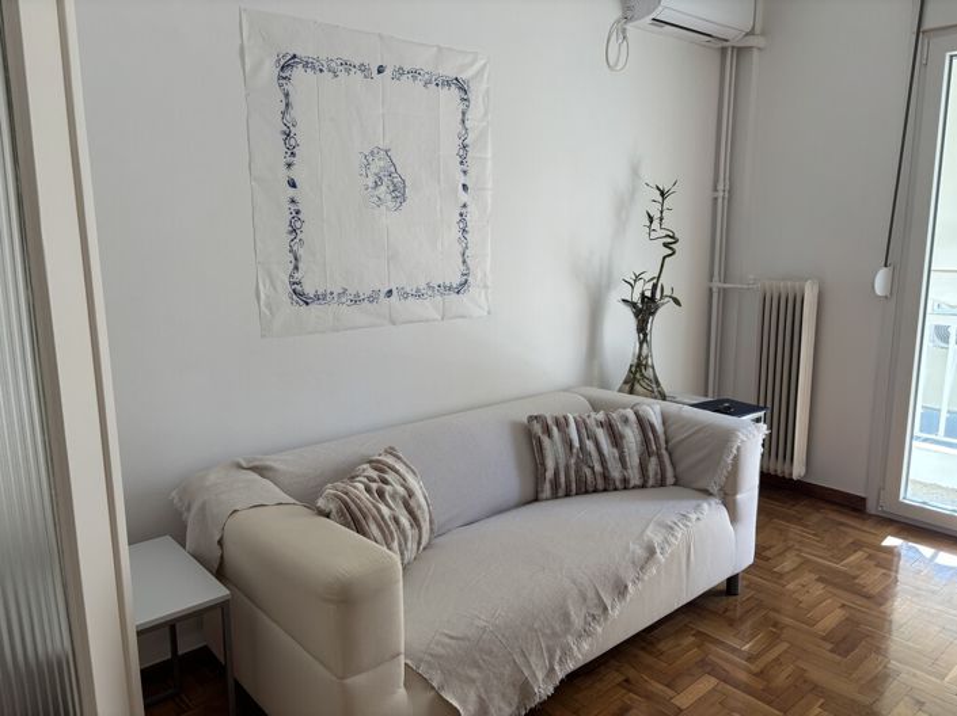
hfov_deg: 67.3
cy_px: 358
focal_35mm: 26
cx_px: 478
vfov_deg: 53.0
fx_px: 718
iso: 64
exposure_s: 1/121
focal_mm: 5.96
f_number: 1.6
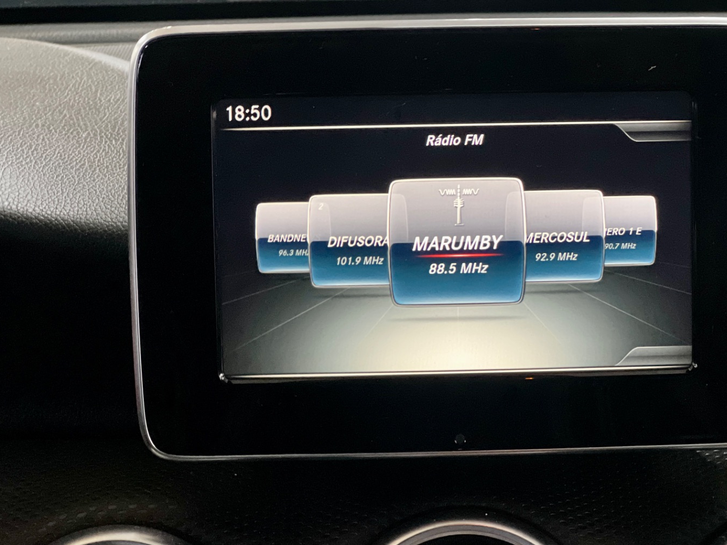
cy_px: 199
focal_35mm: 110
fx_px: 2310
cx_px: 465
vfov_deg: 13.4
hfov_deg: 17.9
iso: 400
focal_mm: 9
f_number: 2.8
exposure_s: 1/17
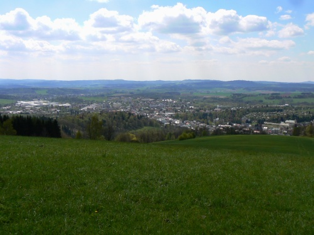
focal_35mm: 36
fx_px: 327
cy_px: 118
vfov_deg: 39.7
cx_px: 157
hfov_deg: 51.4
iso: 80
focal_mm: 6
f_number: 7.1
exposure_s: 1/400
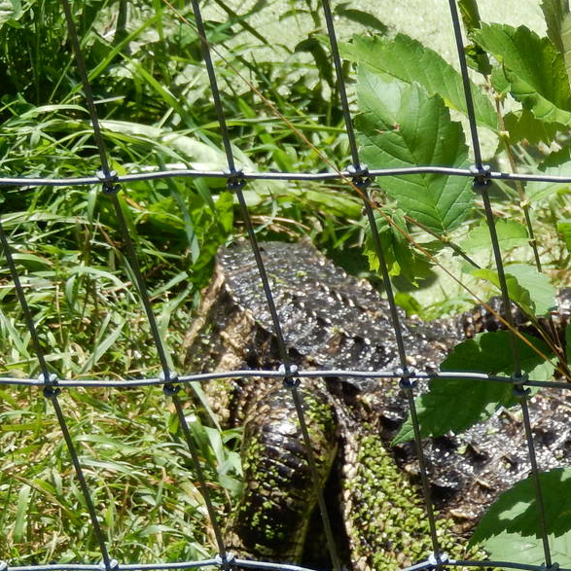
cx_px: 754
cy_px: 504
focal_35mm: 176
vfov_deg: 9.9
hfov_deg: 9.7
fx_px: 3285
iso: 125
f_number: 4.9
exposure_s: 1/320
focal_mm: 13.1
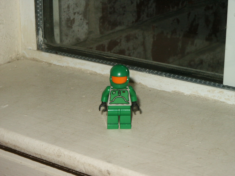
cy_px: 88
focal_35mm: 107
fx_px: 726
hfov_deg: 18.4
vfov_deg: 13.8
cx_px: 118
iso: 200
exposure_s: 1/90
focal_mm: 21.87
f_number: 8
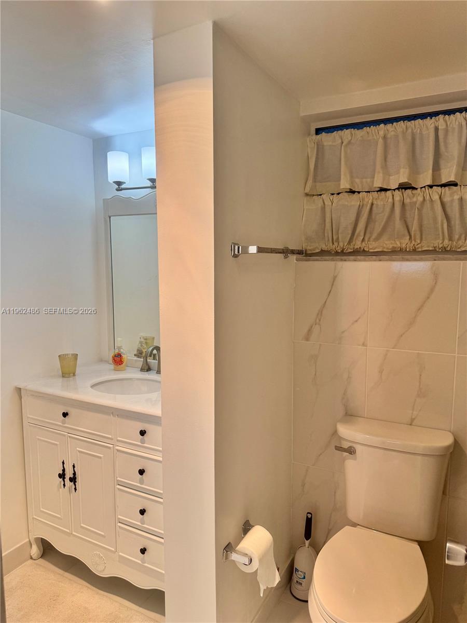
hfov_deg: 56.8
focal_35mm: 24
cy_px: 312
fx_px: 432
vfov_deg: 71.6
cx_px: 234
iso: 80
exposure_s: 1/376
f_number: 1.78
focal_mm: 6.76
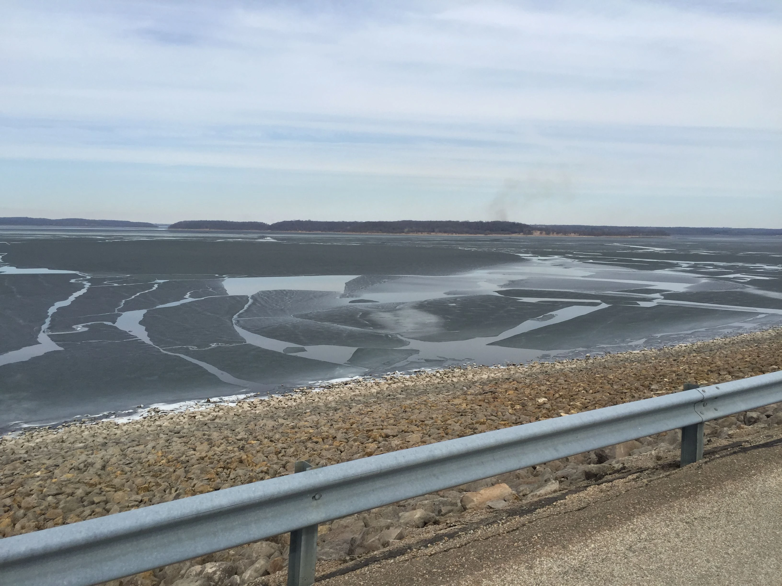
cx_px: 391
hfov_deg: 61.7
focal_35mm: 29
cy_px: 293
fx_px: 655
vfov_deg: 48.2
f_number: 2.2
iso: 32
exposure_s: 1/2198
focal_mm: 4.15
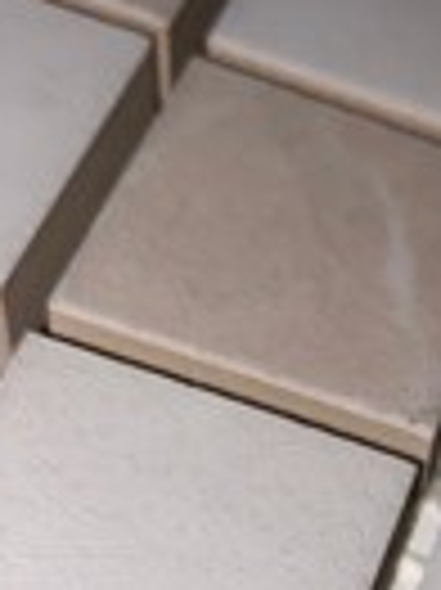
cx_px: 677
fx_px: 1531
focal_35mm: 90
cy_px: 833
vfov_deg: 19.5
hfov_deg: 15.1
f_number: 1.8
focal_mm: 4.25
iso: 32
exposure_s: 1/1522
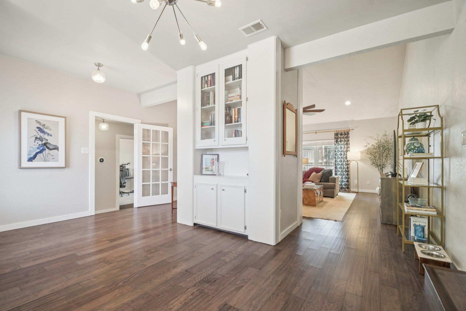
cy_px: 156
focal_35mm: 15
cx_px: 233
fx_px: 194
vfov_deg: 77.3
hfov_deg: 100.4
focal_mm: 10
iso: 400
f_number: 8
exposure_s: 1/4
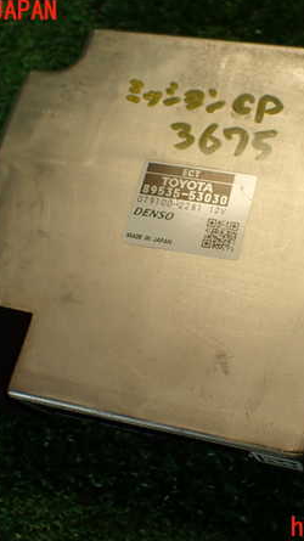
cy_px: 270
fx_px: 674
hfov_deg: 25.3
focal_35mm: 47
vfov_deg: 43.7
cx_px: 201
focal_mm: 5.79
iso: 125
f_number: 2.4
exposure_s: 1/60
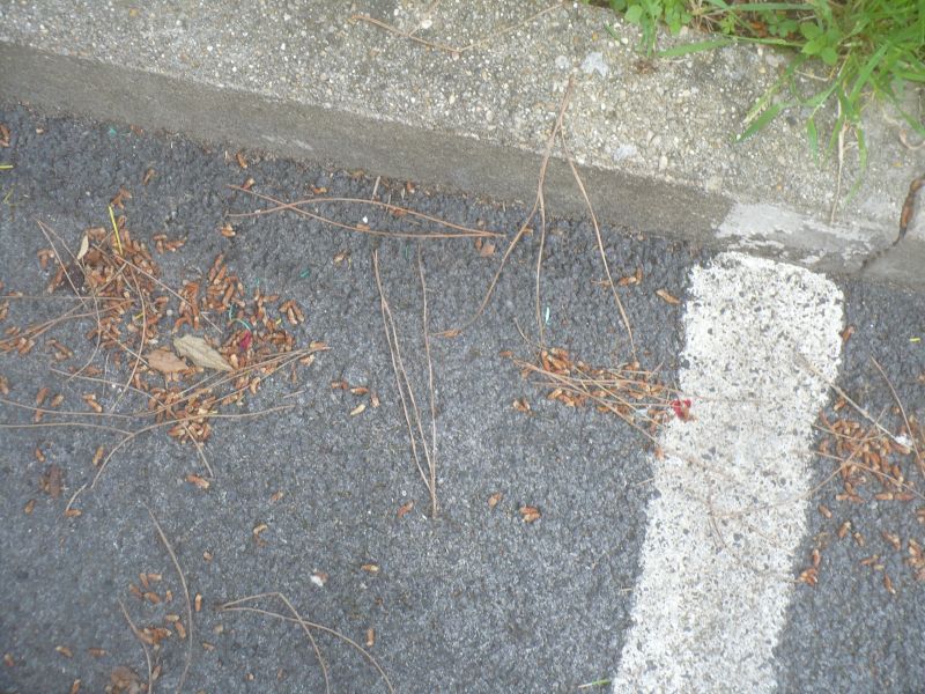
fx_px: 1122
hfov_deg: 44.8
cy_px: 347
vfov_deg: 34.3
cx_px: 462
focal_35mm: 42
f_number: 2.9
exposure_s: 1/50
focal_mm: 7
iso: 100
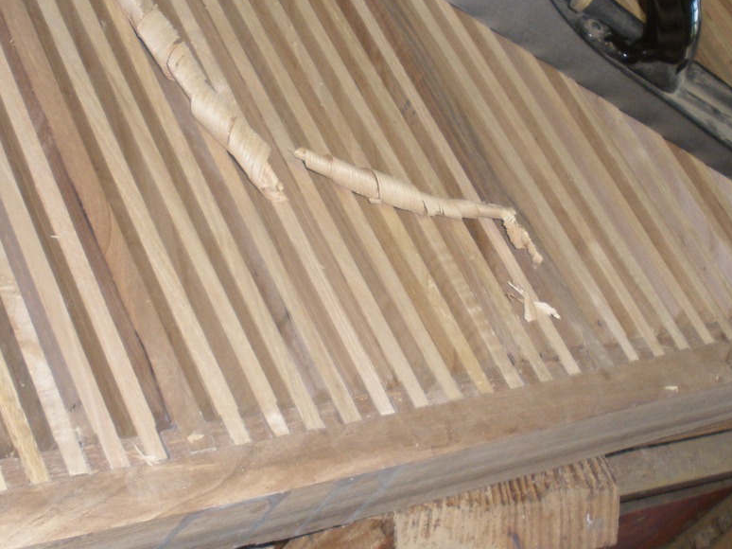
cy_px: 197
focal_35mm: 67
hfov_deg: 28.9
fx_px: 1416
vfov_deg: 21.9
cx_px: 416
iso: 160
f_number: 3.5
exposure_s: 1/30
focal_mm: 6.3
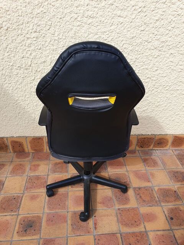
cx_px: 92
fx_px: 184
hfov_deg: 53.1
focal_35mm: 26
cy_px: 122
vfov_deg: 67.3
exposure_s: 1/1080
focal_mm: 4.32
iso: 50
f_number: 2.4
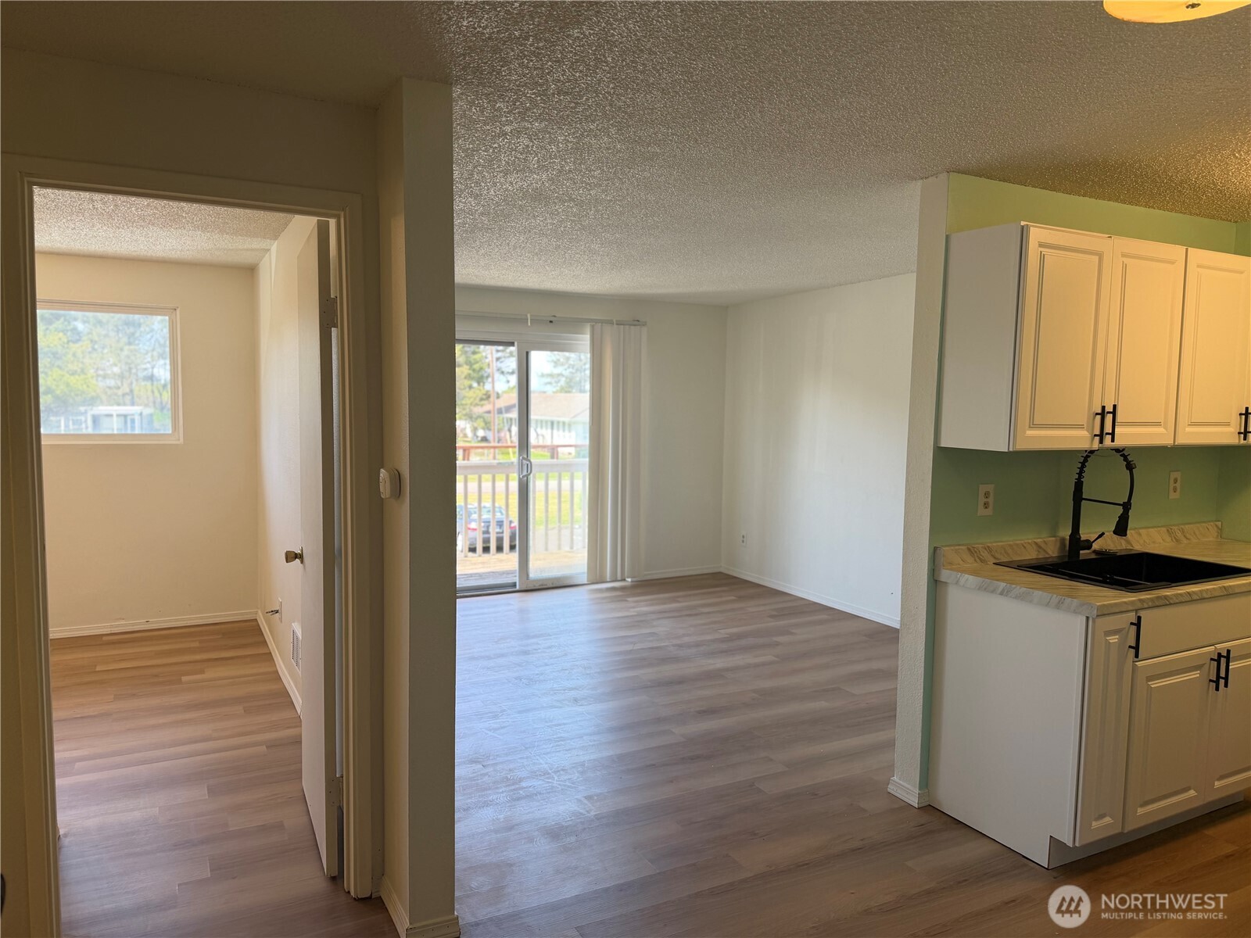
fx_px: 867
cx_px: 626
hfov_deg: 71.6
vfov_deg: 56.8
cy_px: 469
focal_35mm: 24
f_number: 1.78
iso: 80
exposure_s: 1/179
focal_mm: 6.76
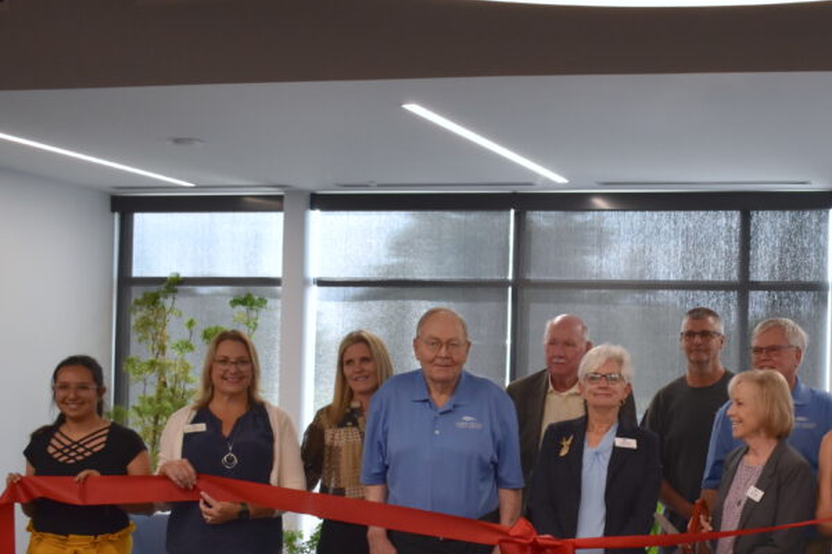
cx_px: 641
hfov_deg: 29.9
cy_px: 375
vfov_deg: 20.5
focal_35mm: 66
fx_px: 1525
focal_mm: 24
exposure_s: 1/160
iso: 800
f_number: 4
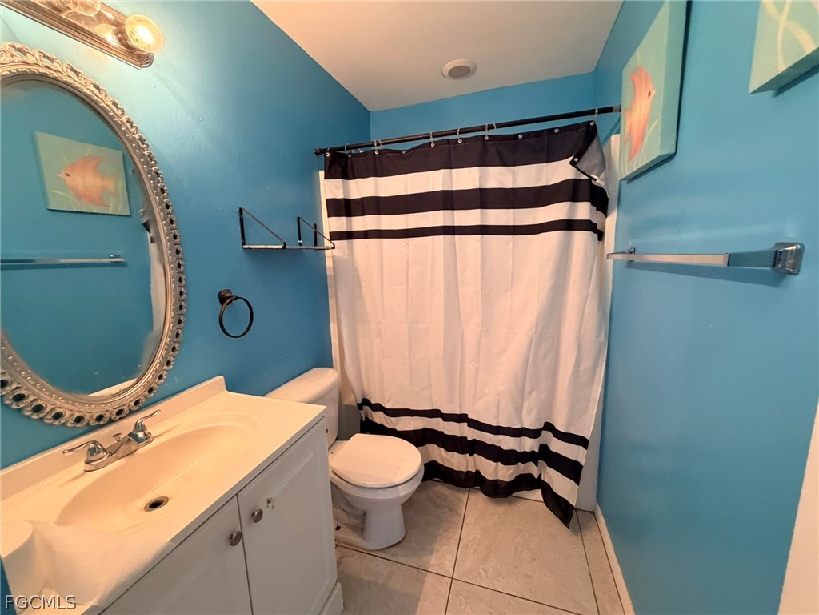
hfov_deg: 102.1
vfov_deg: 85.7
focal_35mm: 14
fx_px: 331
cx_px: 410
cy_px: 308
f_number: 2.2
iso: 500
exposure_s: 1/60
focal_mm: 2.22
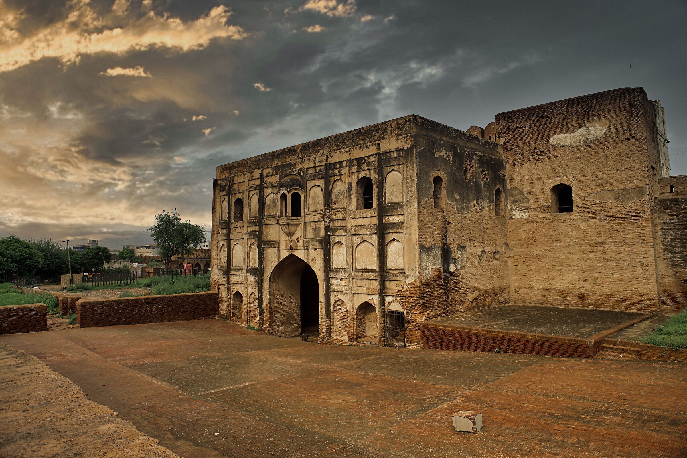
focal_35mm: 24
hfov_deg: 73.7
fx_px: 458
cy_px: 229
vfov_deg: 53.1
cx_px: 344
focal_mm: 24
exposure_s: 1/250
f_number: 5.6
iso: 100
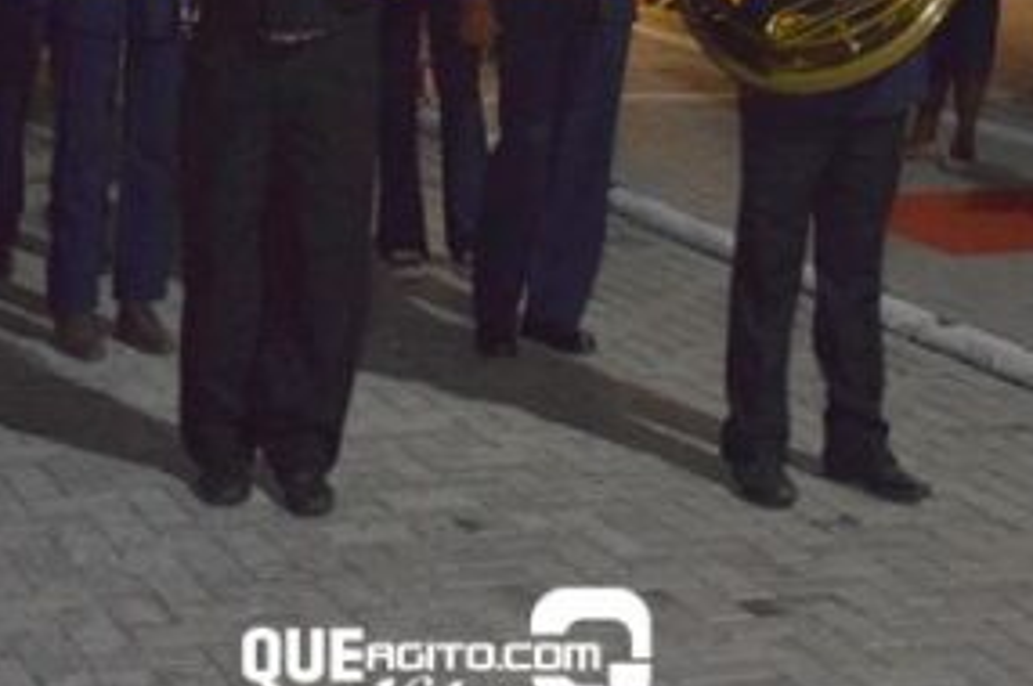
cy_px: -137
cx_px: 441
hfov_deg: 21.0
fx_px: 2789
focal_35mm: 97
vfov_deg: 13.6
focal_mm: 25
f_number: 4
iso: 3200
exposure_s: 1/60
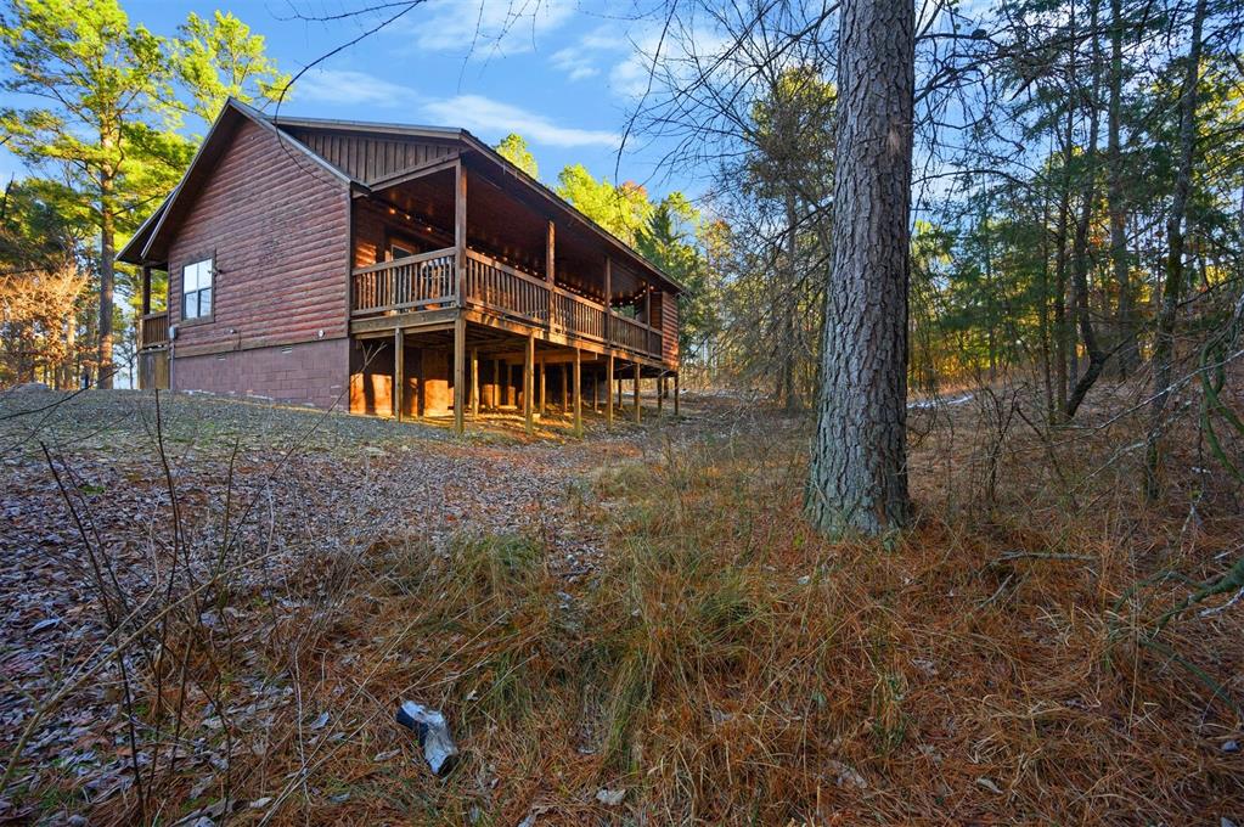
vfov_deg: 81.1
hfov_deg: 104.3
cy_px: 414
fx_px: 483
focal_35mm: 14
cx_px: 622
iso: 640
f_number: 5.6
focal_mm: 14
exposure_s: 1/200
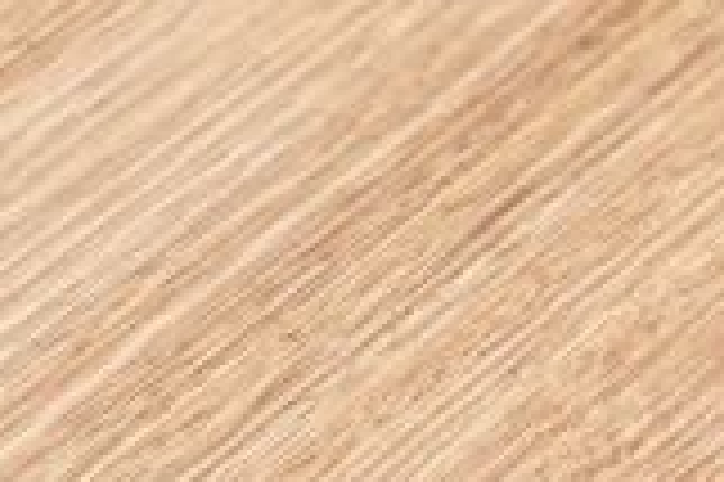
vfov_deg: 5.5
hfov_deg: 8.3
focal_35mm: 248
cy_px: 360
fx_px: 4982
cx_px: 477
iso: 25
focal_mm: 7.5
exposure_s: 1/121
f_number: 2.2
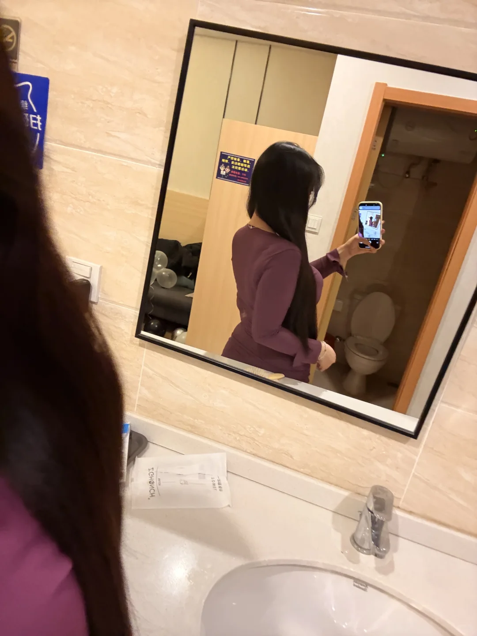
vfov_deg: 73.9
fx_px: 423
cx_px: 238
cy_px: 318
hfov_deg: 58.9
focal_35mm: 23
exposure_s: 1/17
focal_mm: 2.69
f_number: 1.9
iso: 800
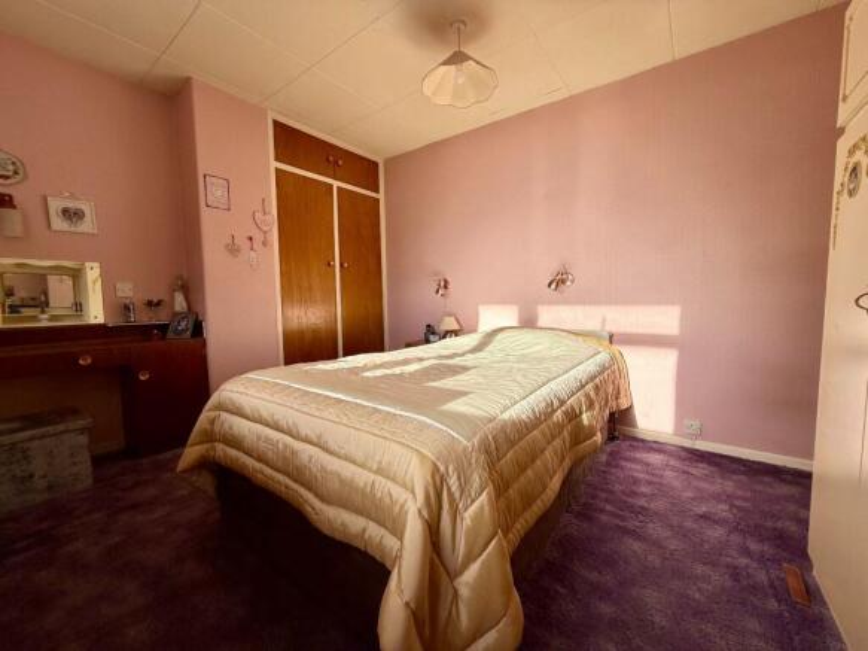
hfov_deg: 102.1
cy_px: 326
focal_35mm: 14
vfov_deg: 85.7
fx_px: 351
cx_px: 434
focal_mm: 2.22
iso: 50
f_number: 2.2
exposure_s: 1/726
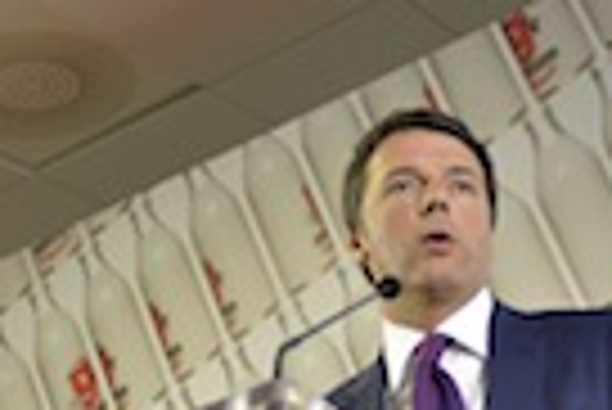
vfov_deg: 11.5
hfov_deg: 17.5
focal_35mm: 116
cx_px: 464
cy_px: 563
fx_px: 1974
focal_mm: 35
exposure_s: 1/160
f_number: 5.6
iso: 1000
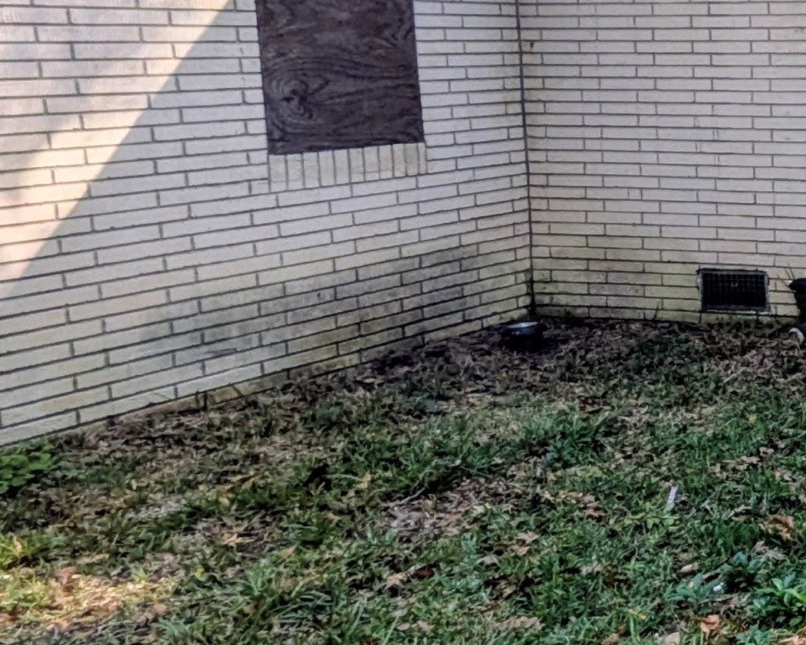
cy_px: 161
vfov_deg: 28.7
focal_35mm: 52
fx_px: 1241
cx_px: 1245
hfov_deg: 25.6
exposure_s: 1/550
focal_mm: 1.85
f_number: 2.2
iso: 41
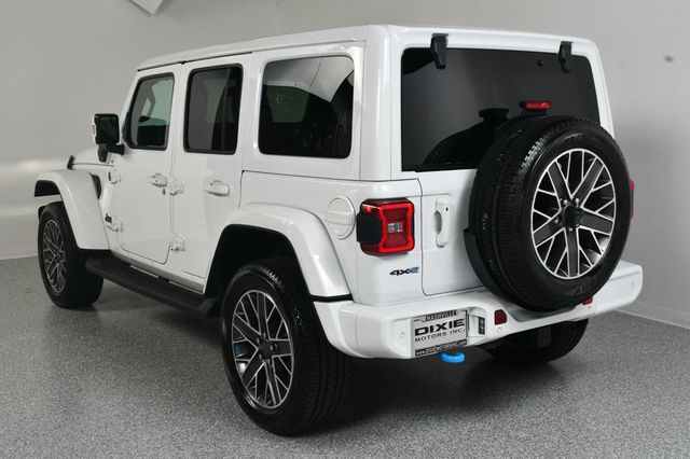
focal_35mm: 40
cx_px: 345
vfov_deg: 33.4
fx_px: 766
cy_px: 230
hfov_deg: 48.5
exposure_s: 1/160
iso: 100
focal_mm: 27
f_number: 13
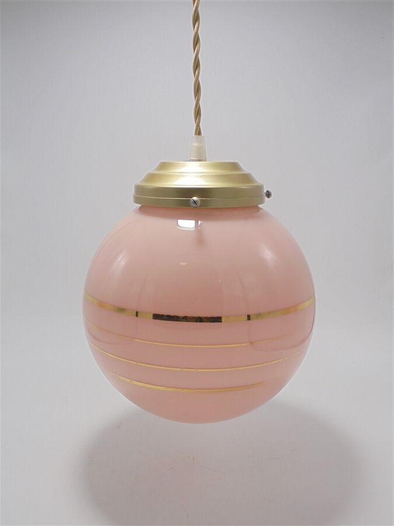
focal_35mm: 34
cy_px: 263
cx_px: 197
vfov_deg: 54.0
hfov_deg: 41.8
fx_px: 516
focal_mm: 6.1
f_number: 4
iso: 100
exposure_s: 1/60
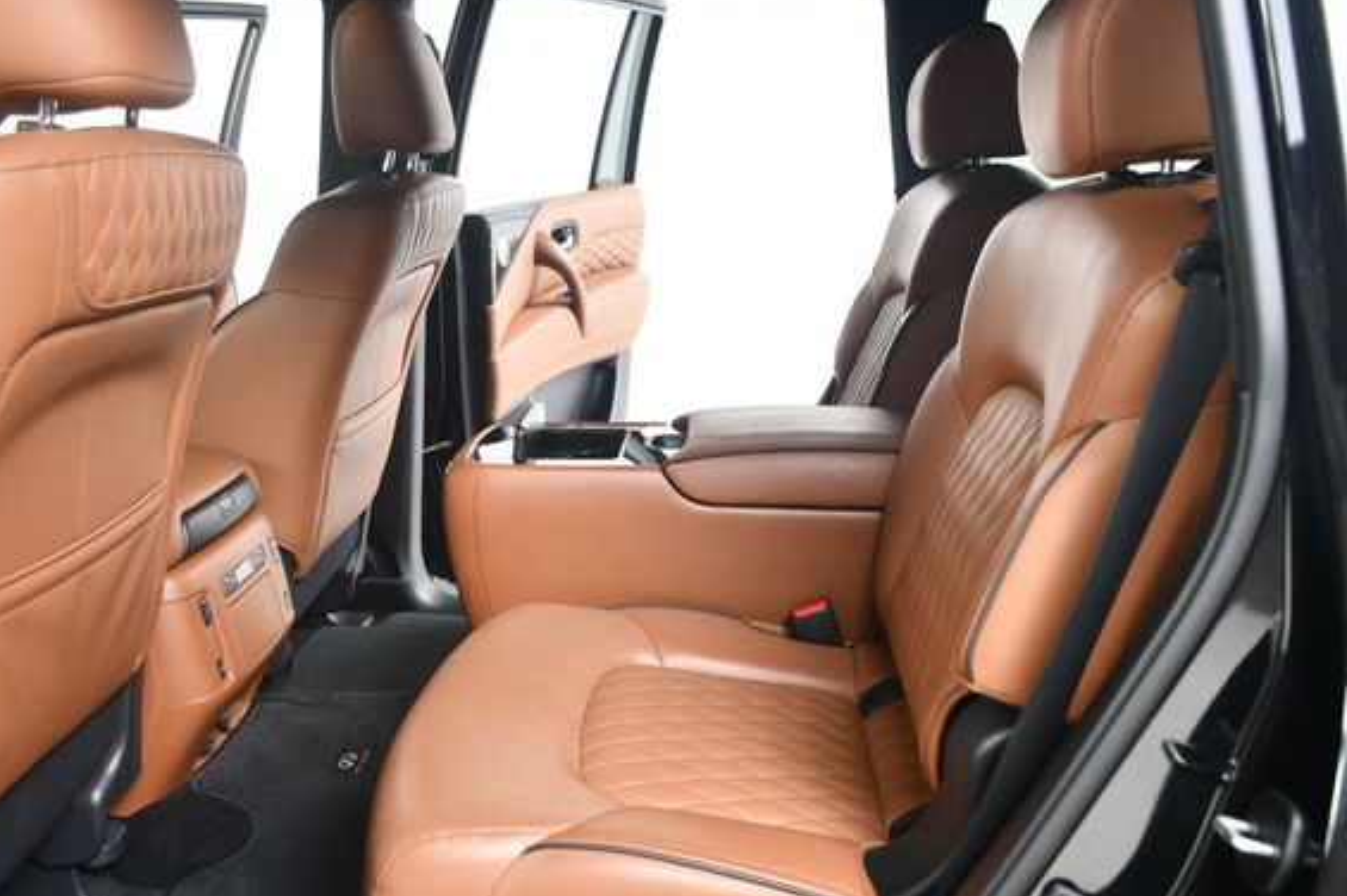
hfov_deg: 55.8
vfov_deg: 38.8
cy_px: 489
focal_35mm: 34
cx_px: 701
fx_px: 1271
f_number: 4
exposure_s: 1/160
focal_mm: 20
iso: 100
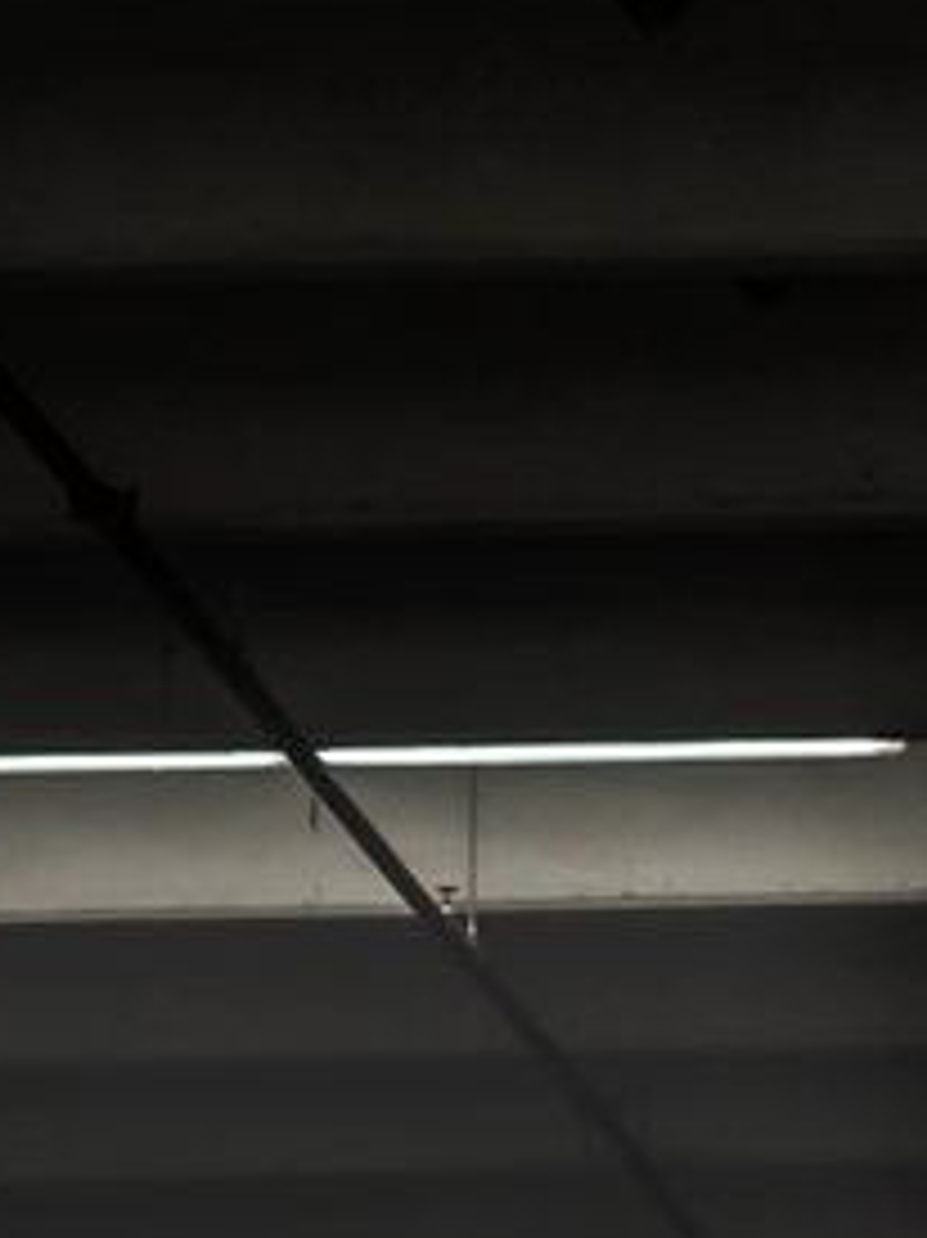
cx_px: 1737
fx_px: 8397
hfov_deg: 6.2
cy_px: 1483
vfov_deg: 8.3
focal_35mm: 235
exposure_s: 1/50
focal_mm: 35
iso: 200
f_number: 4
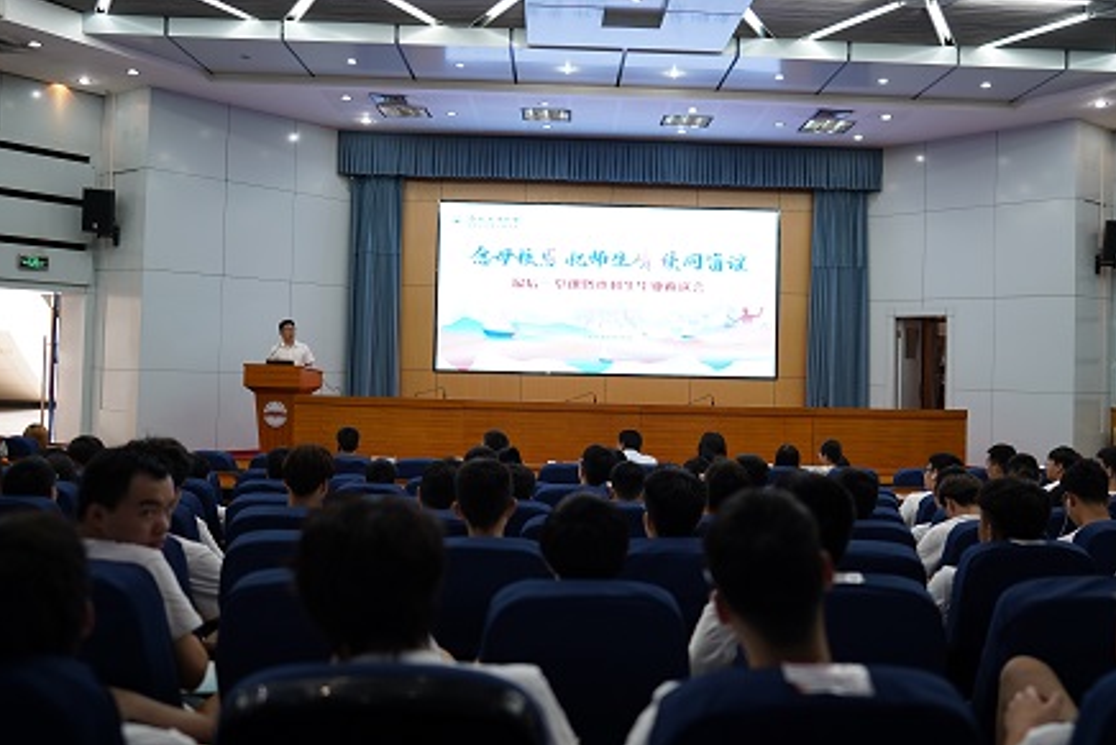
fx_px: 1023
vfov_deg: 40.0
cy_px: 335
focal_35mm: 33
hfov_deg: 57.2
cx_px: 596
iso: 100
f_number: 1.4
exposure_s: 1/100
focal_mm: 24
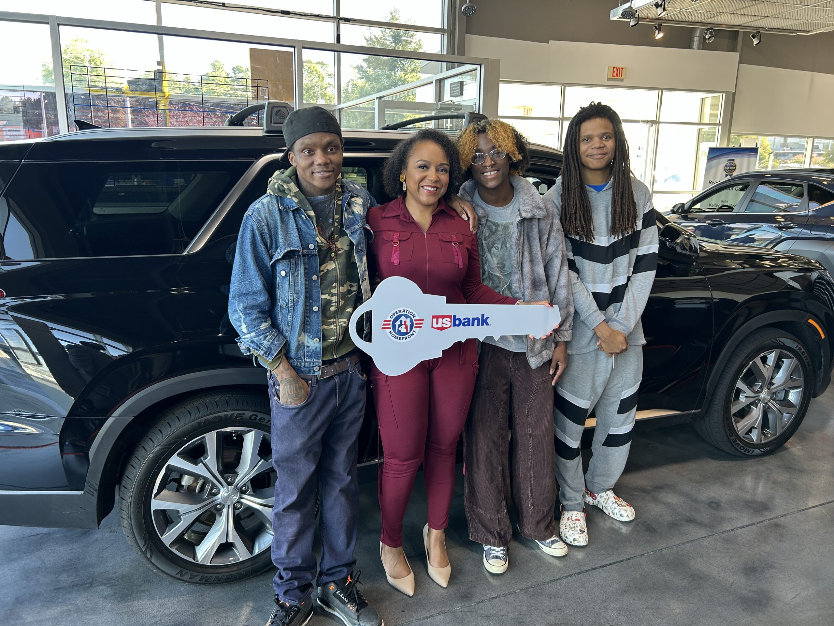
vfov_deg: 53.1
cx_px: 417
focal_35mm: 26
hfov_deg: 67.3
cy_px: 313
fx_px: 626
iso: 80
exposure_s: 1/60
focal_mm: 5.7
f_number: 1.5
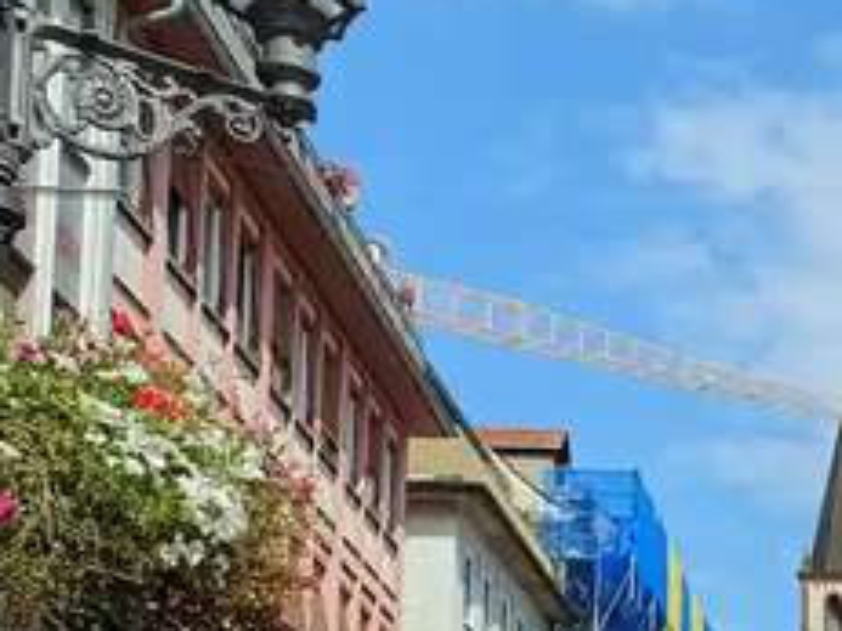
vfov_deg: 15.8
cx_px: 1279
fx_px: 2188
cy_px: 755
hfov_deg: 19.0
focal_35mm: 90
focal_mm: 4.3
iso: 50
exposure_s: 1/2120
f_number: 2.4
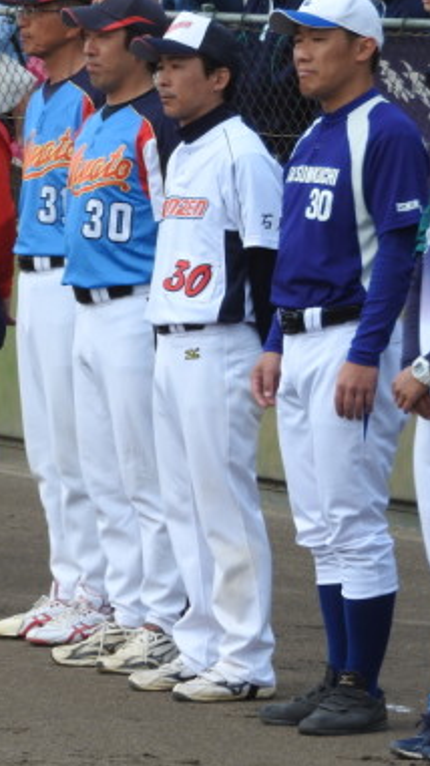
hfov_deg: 3.5
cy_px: 368
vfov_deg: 6.3
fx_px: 6960
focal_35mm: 343
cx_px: -42
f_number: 5.3
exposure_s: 1/250
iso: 100
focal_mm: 35.8
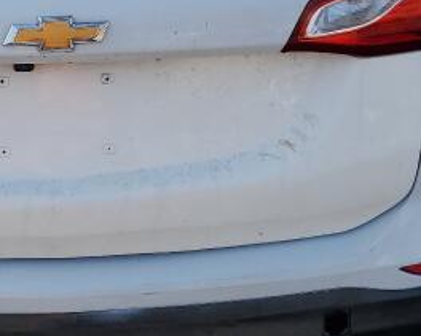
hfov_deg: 24.2
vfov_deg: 19.6
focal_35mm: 77
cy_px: 41
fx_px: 959
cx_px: 64
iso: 50
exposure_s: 1/2500
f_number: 1.5
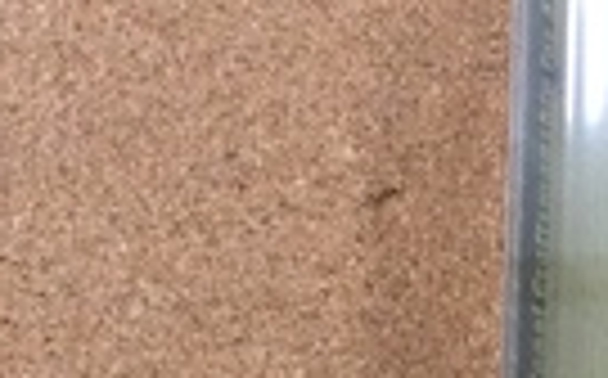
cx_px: 1202
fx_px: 2416
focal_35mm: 146
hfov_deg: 12.6
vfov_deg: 8.7
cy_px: 572
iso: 64
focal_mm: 3.3
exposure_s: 1/30
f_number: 2.4
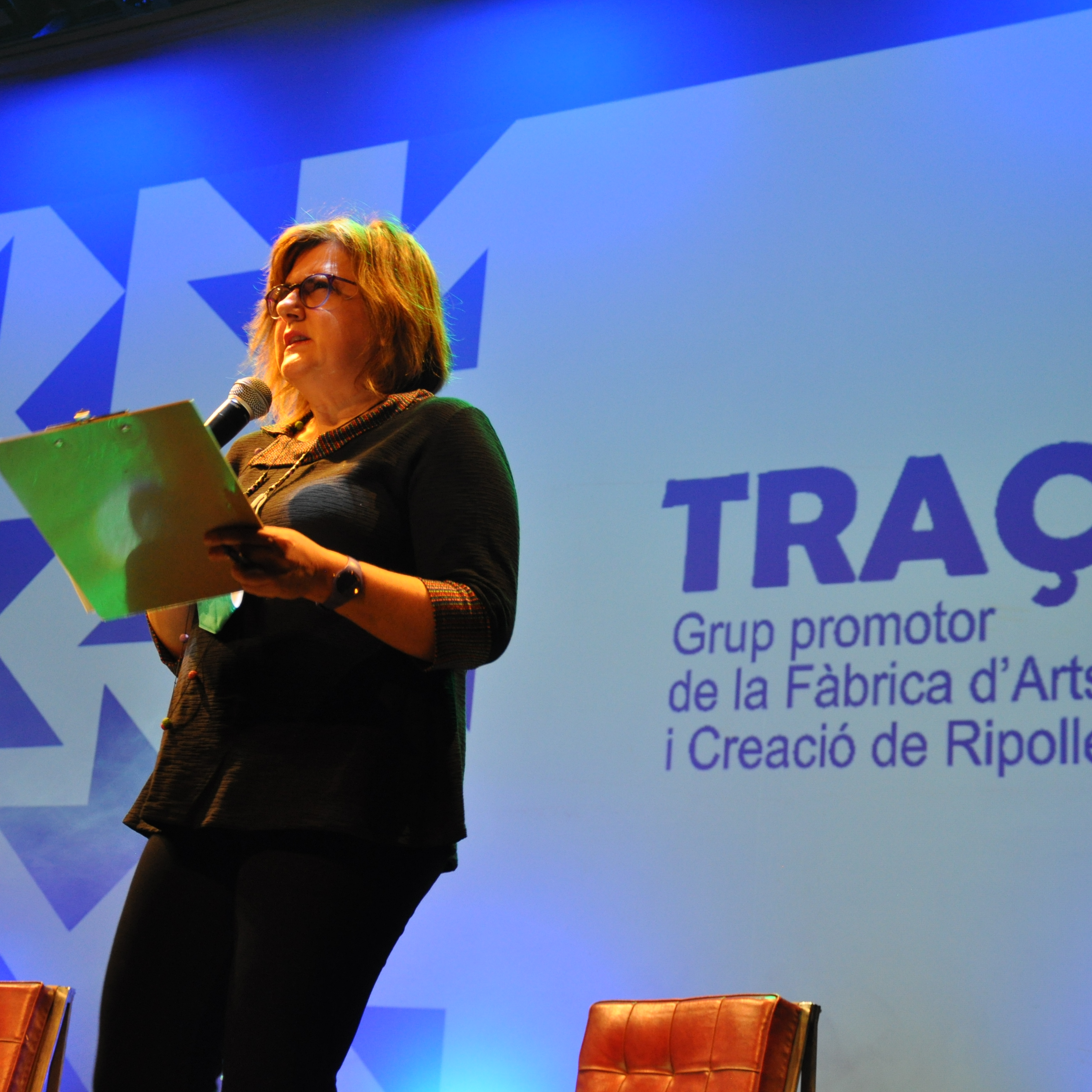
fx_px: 2356
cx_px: 566
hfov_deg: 26.1
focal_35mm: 66
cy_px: 540
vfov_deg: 26.1
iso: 800
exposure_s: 1/40
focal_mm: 34
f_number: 4.2
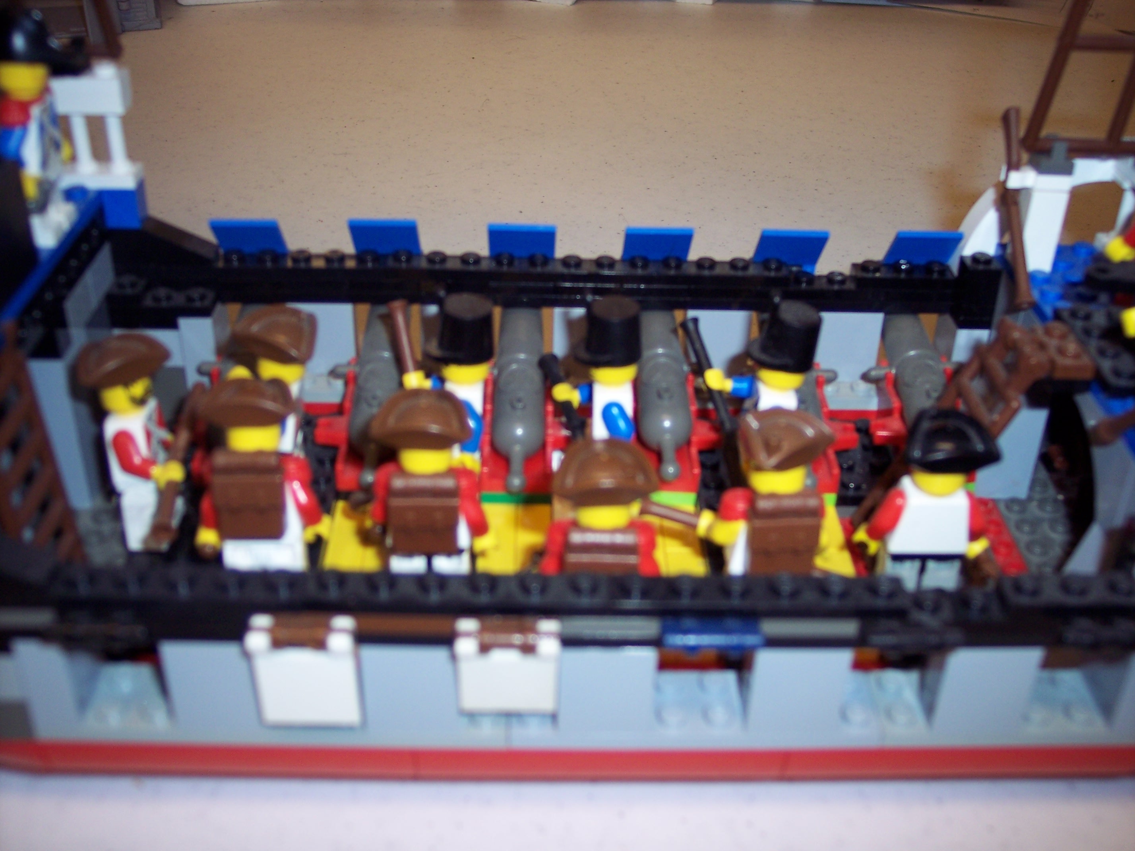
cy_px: 426
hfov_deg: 47.9
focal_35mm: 39
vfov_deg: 36.8
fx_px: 1279
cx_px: 568
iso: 100
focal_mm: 8
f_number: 2.8
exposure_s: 1/60
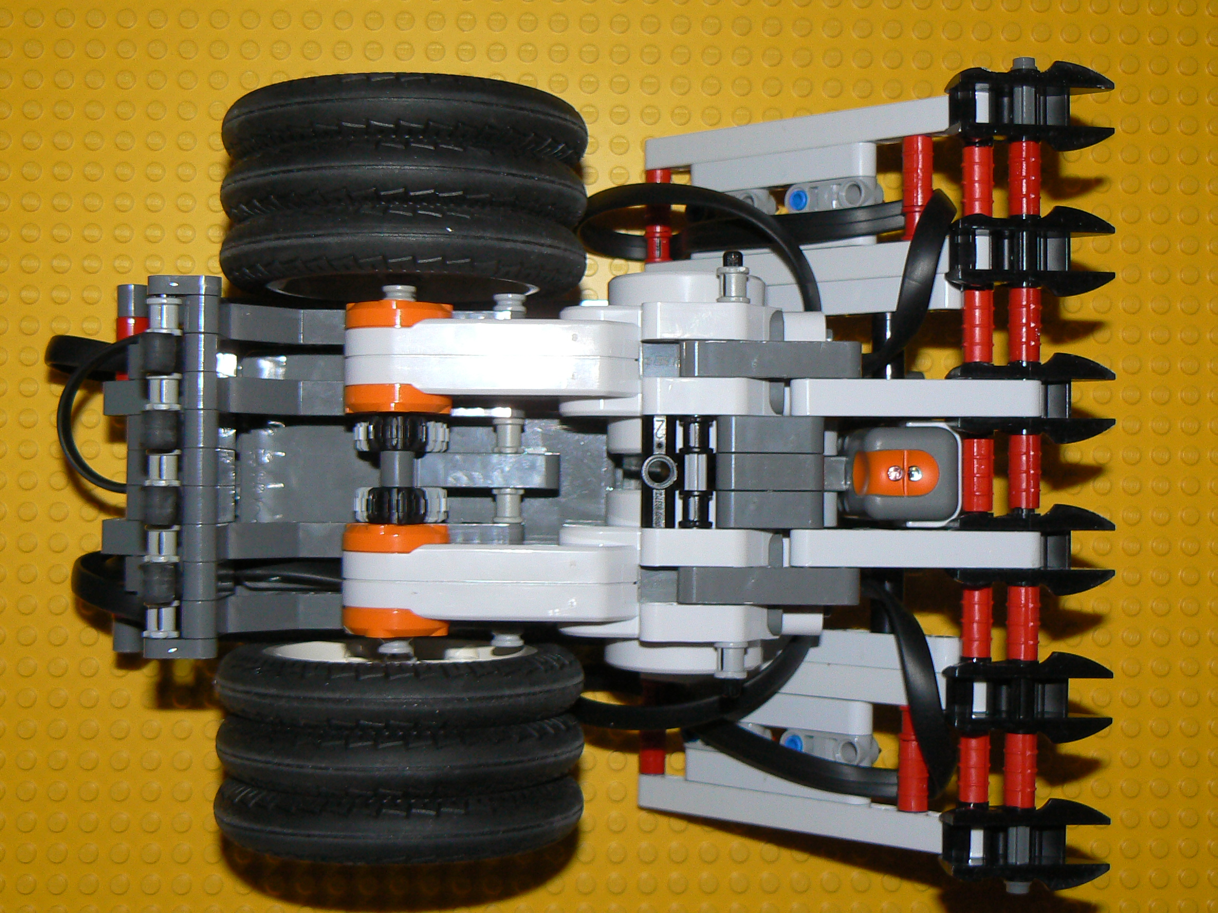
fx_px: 1970
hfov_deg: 34.3
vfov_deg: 26.1
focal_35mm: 56
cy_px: 456
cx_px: 609
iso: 100
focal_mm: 7.6
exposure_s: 1/30
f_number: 2.8
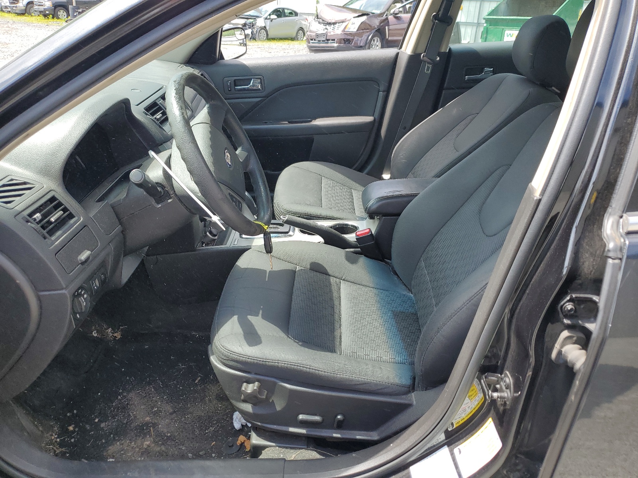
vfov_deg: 53.1
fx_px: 479
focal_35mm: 26
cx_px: 319
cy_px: 239
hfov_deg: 67.3
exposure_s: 1/667
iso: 50
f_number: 1.5
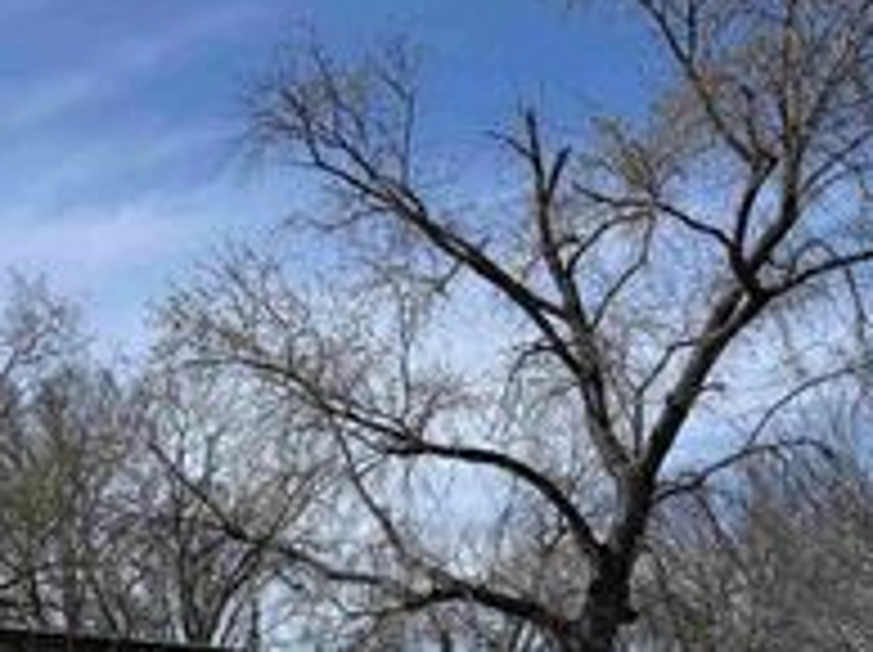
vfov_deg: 22.1
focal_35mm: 62
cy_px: 744
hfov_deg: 27.4
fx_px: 1562
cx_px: -180
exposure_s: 1/5714
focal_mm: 6.76
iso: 80
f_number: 1.78
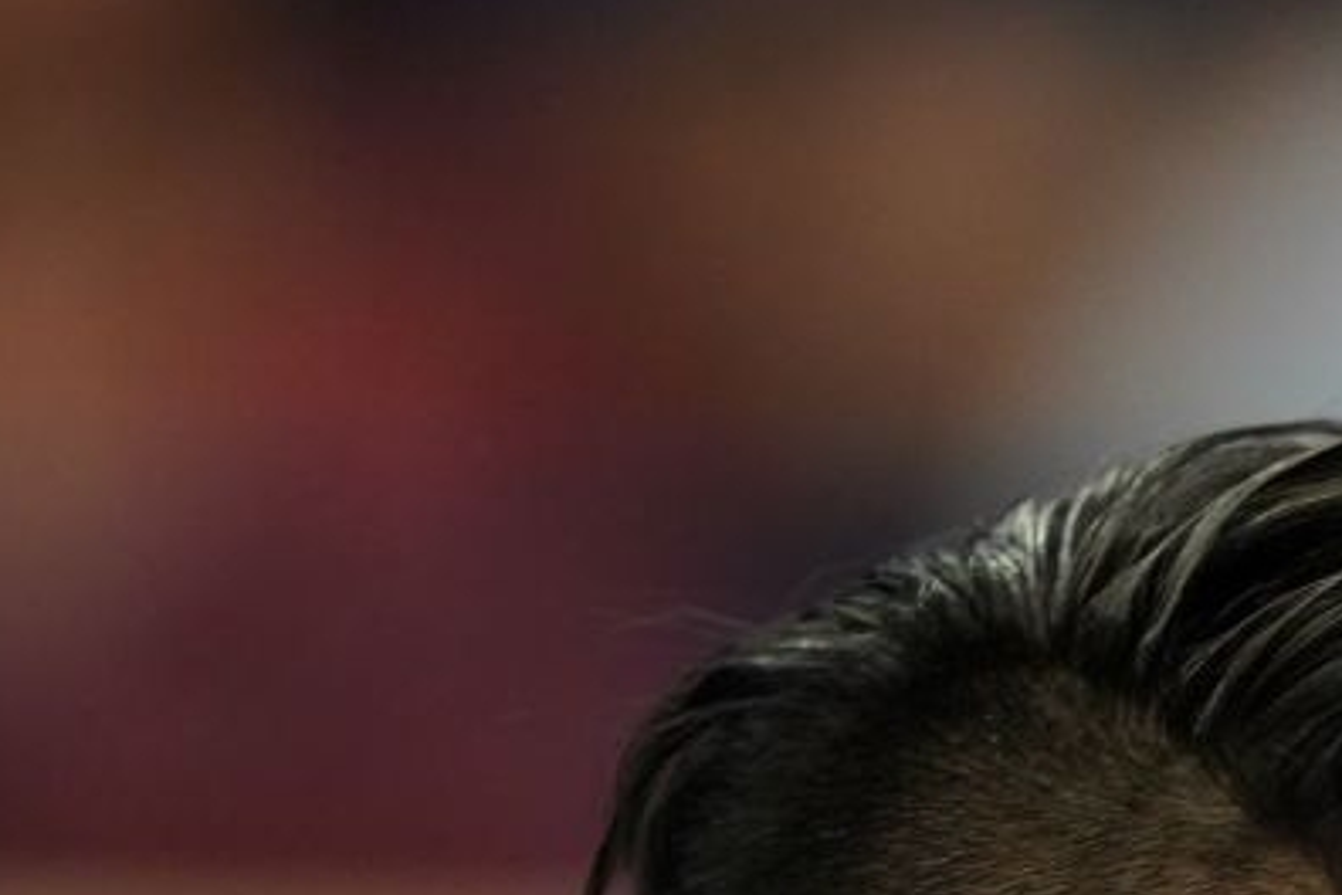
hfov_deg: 1.1
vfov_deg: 0.8
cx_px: 1823
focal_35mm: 1818
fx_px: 67766
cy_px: 1936
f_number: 2.8
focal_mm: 400
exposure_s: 1/500
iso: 1600
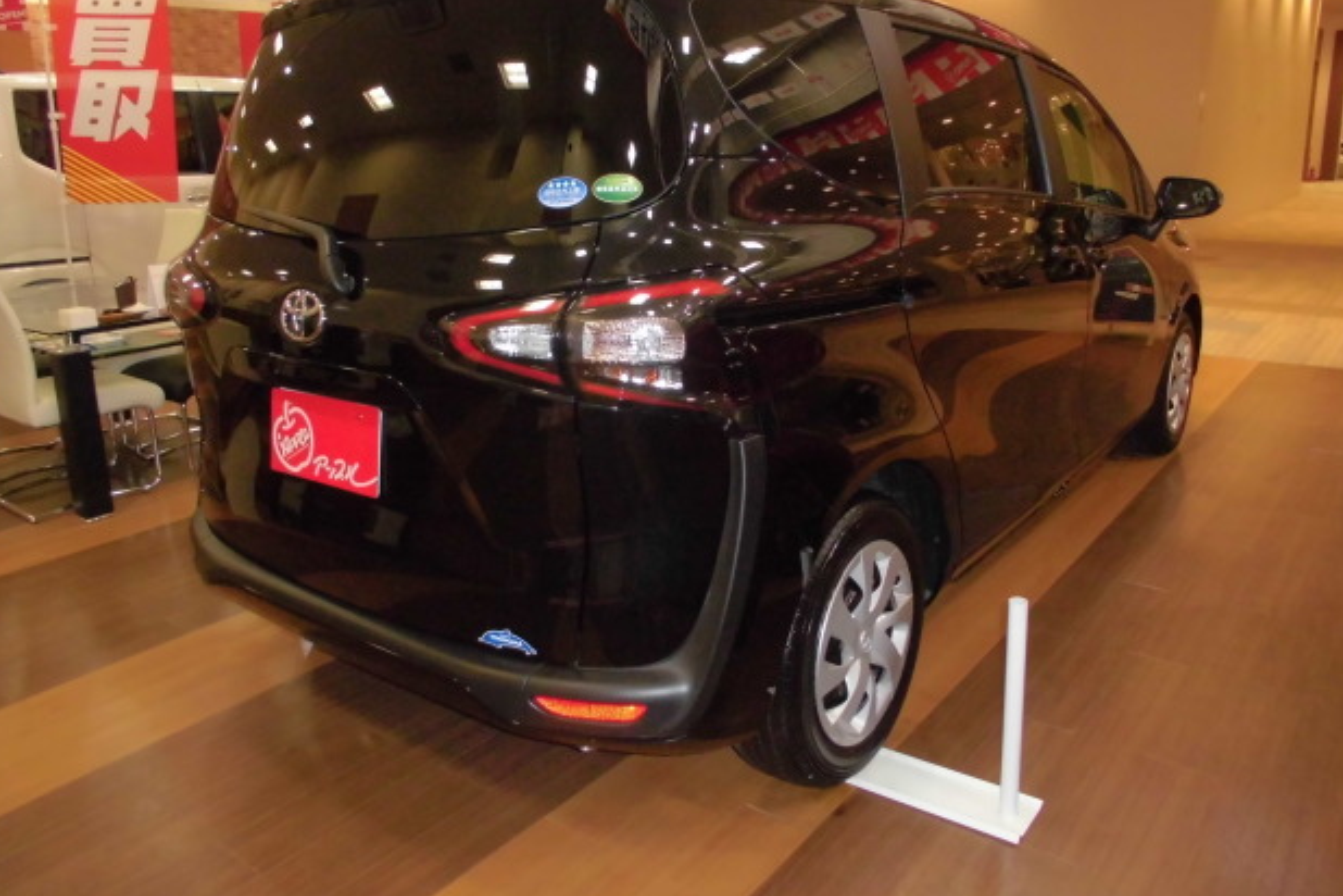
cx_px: 669
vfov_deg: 46.2
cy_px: 378
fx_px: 1044
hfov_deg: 65.5
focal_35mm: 28
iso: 400
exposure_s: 1/60
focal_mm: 4.6
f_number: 3.5
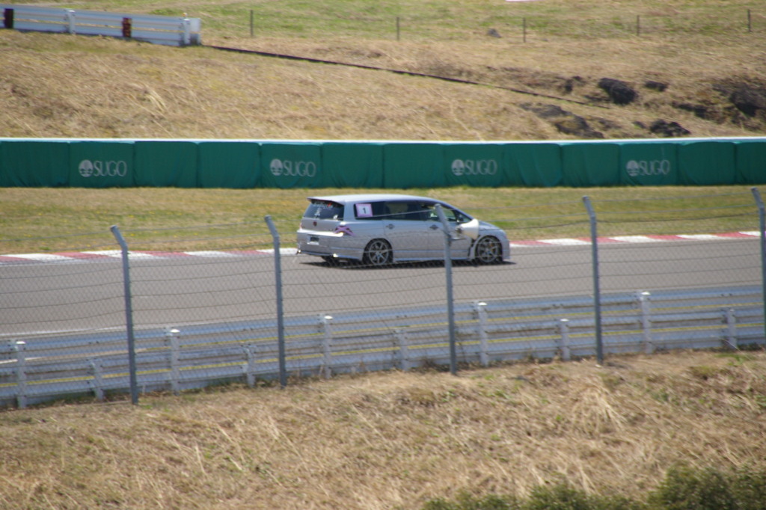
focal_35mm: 375
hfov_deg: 5.5
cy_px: 255
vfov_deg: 3.7
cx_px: 383
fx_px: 7976
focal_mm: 250
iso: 200
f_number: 8
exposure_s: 1/500
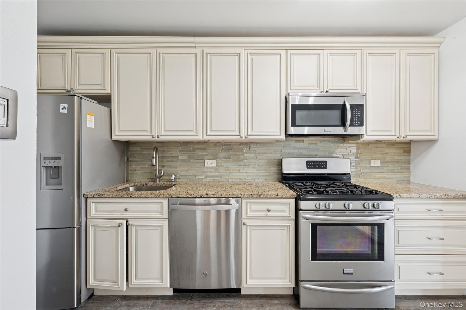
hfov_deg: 104.3
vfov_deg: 81.1
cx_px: 233
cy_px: 155
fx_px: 181
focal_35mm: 14
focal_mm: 14
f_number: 11
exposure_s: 1/2
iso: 200
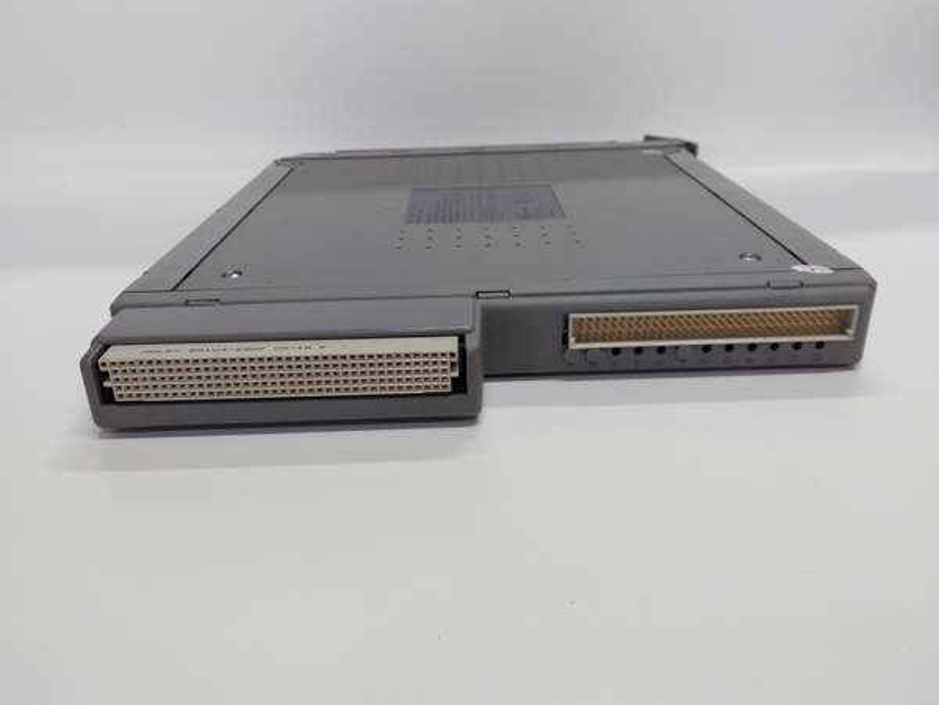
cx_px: 470
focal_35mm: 27
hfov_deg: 65.3
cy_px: 352
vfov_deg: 51.4
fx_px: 732
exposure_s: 1/33
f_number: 2
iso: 107
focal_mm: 3.79
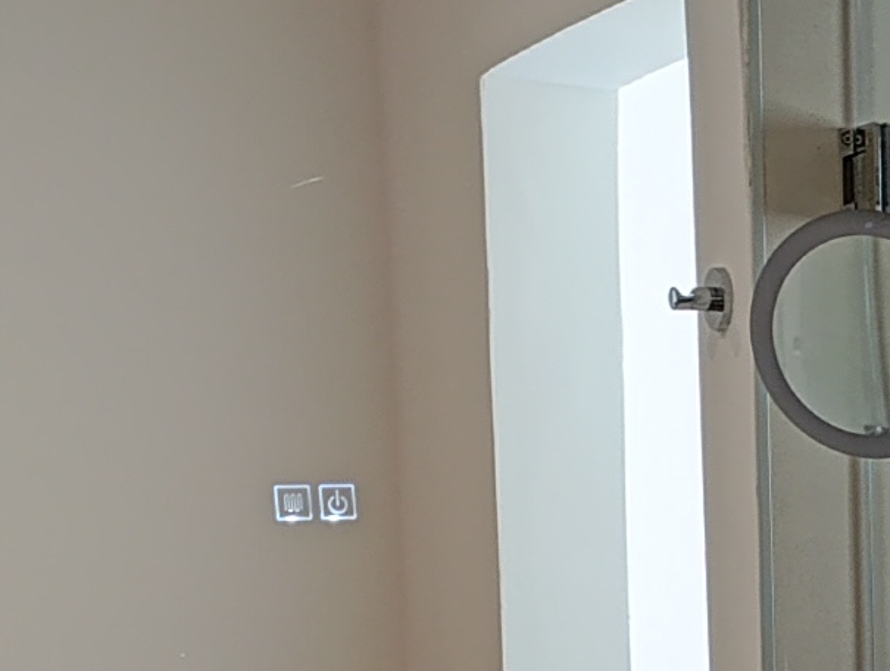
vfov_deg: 9.2
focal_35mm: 155
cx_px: 1552
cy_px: 1136
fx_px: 3992
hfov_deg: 11.8
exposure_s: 1/100
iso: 400
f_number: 1.6
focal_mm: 6.14
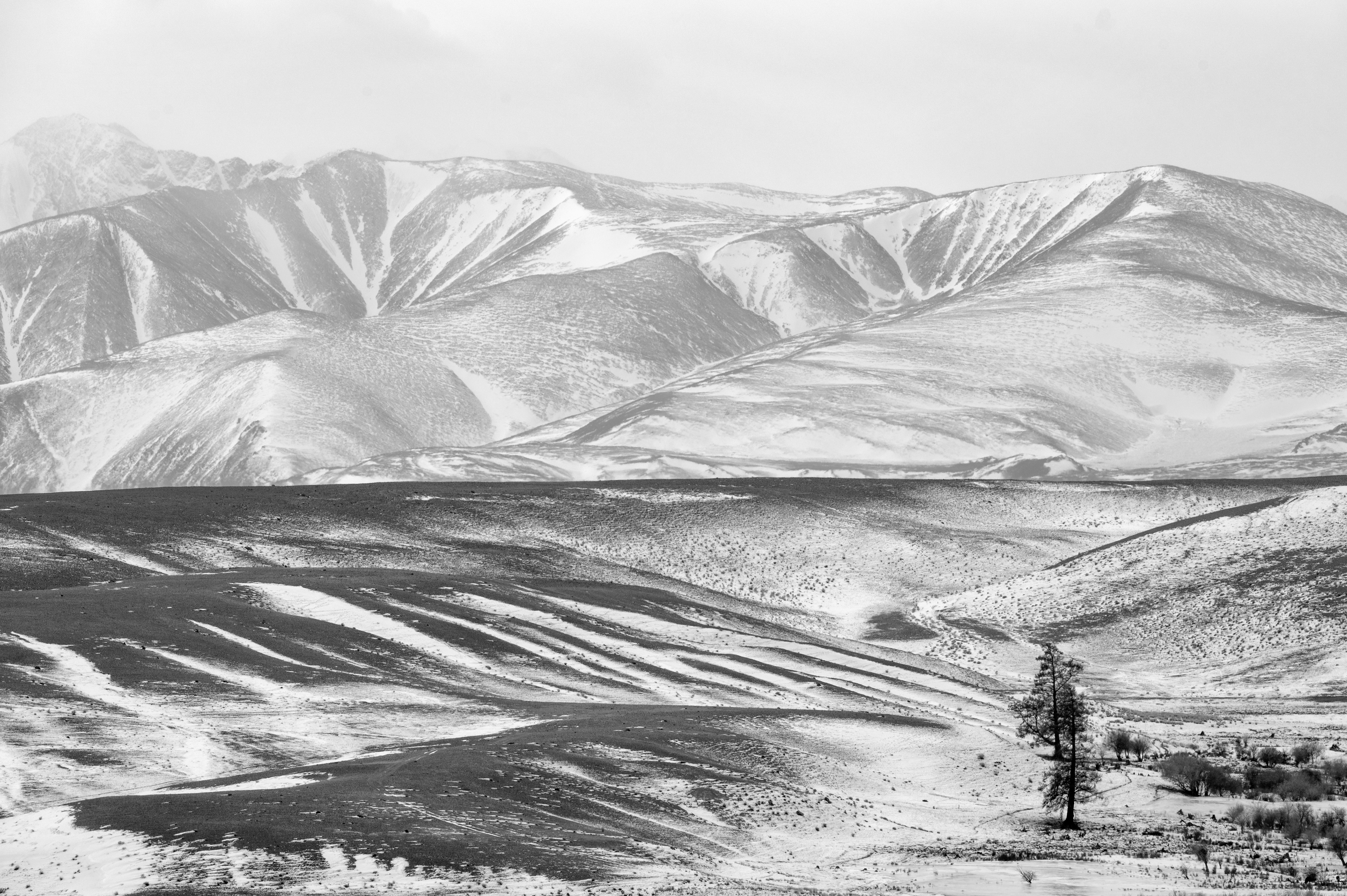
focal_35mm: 310
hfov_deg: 6.7
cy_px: 448
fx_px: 11591
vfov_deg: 4.4
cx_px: 674
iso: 100
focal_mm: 310
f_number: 10
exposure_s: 1/800
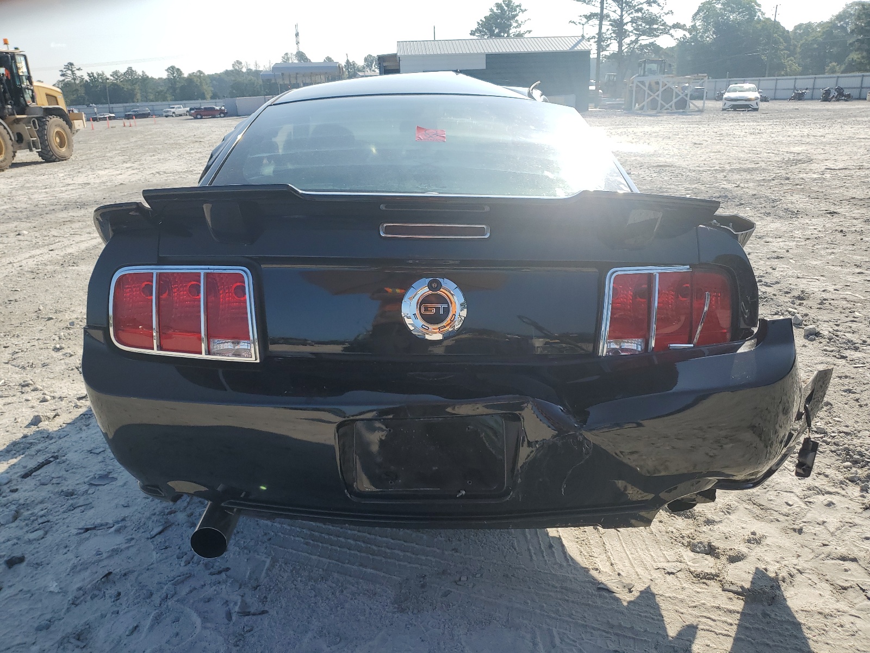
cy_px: 326
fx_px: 653
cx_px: 435
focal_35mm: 26
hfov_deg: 67.3
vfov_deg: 53.1
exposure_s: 1/2500
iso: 50
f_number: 1.5
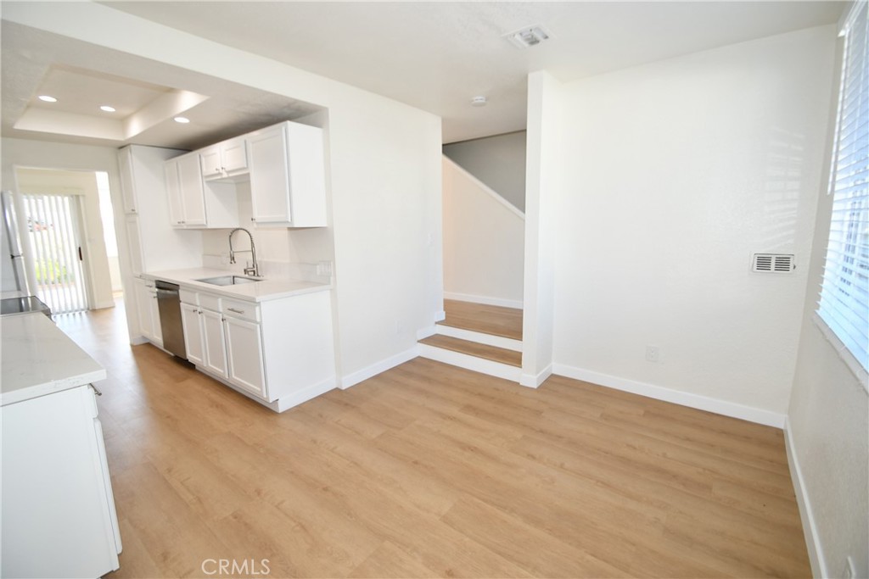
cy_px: 290
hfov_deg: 100.4
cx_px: 434
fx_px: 362
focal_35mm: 15
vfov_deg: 77.3
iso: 200
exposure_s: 1/60
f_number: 4
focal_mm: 10
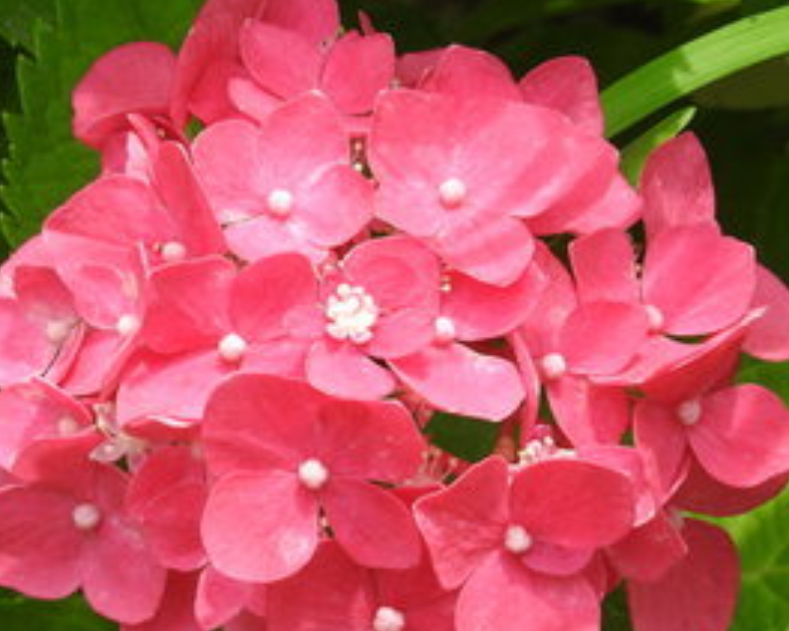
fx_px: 23763
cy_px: 387
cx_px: 341
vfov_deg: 1.5
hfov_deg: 1.9
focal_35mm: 1018
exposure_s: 1/250
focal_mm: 98.5
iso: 140
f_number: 5.6
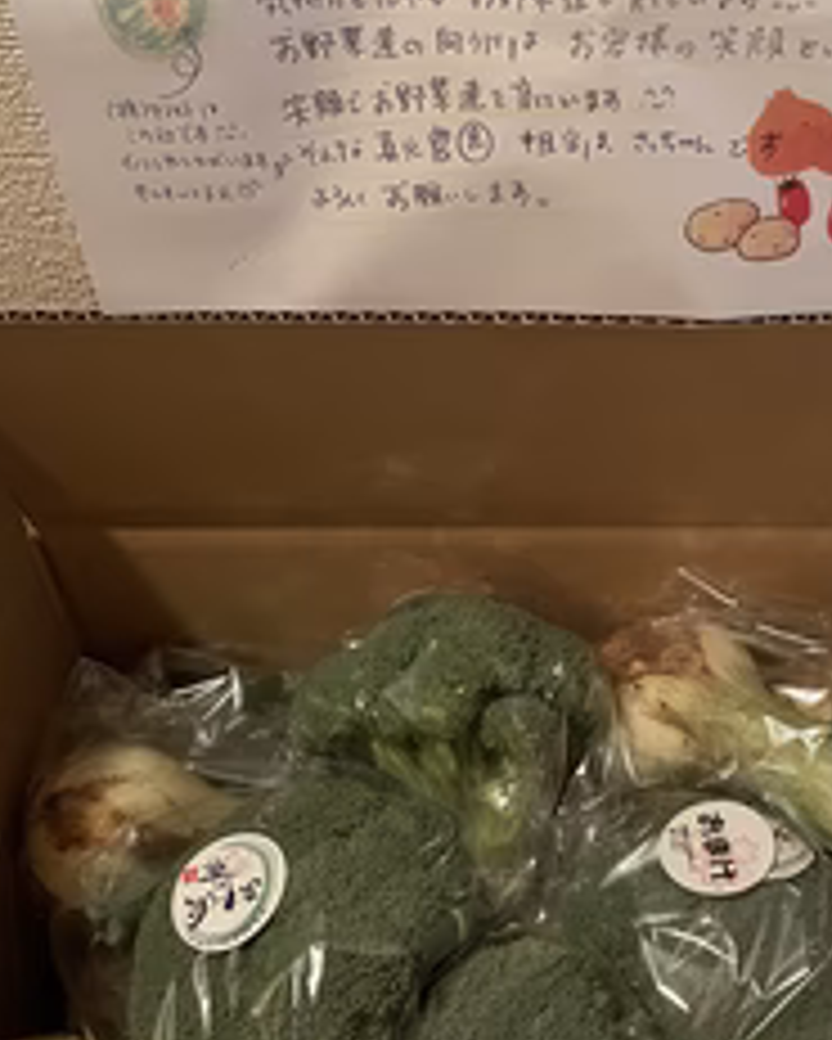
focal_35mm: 44
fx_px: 1353
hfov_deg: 33.7
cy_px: 450
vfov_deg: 41.9
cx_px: 594
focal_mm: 4.2
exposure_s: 1/30
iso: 800
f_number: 1.6
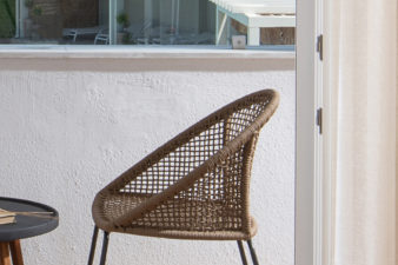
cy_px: -97
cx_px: -19
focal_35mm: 144
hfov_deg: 14.0
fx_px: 1591
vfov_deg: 9.3
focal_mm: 19
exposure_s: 1/80
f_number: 14
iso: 100
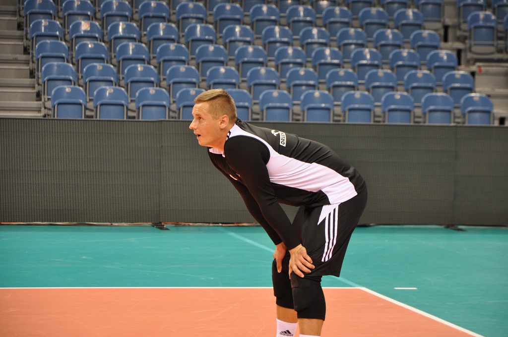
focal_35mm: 158
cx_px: 254
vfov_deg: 8.7
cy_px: 168
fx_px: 2220
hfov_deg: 13.1
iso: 500
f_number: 5.6
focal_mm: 105
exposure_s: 1/60
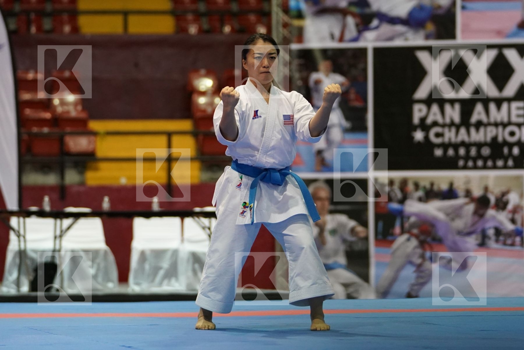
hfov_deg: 11.7
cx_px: 262
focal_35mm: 175
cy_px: 175
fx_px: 2547
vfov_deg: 7.8
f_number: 2.8
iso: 3200
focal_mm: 117
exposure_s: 1/320
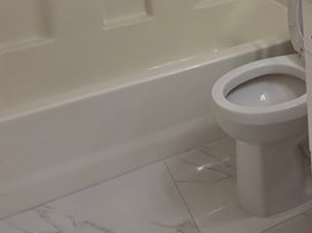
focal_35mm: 57
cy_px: -79
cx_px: 327
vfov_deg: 22.6
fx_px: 513
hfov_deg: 30.8
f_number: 1.9
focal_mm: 2.2
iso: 100
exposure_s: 1/120
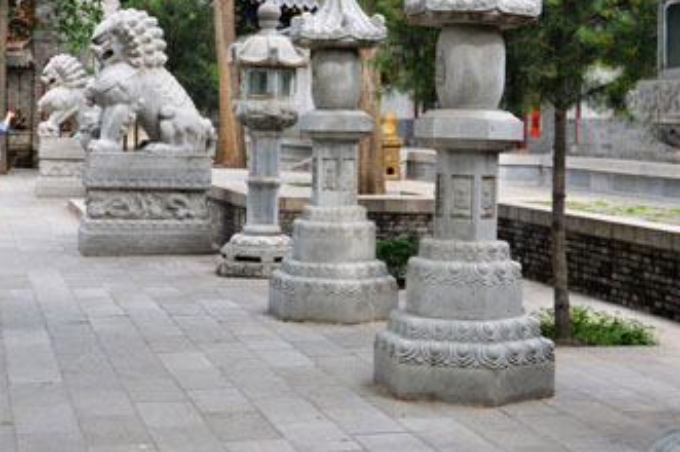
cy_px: 122
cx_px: 396
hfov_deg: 33.9
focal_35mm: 59
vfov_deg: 22.8
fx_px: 1113
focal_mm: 26
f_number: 9
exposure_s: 1/100
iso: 400
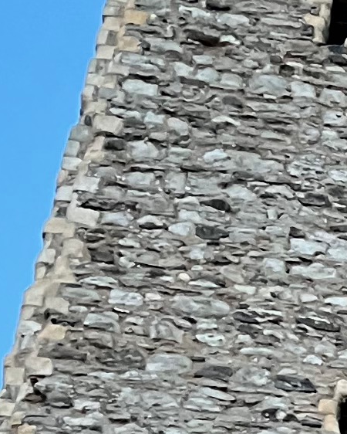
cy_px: 678
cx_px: 988
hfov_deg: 7.6
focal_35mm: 182
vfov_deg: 10.2
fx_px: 2335
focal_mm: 5.1
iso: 400
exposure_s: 1/60
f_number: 1.6
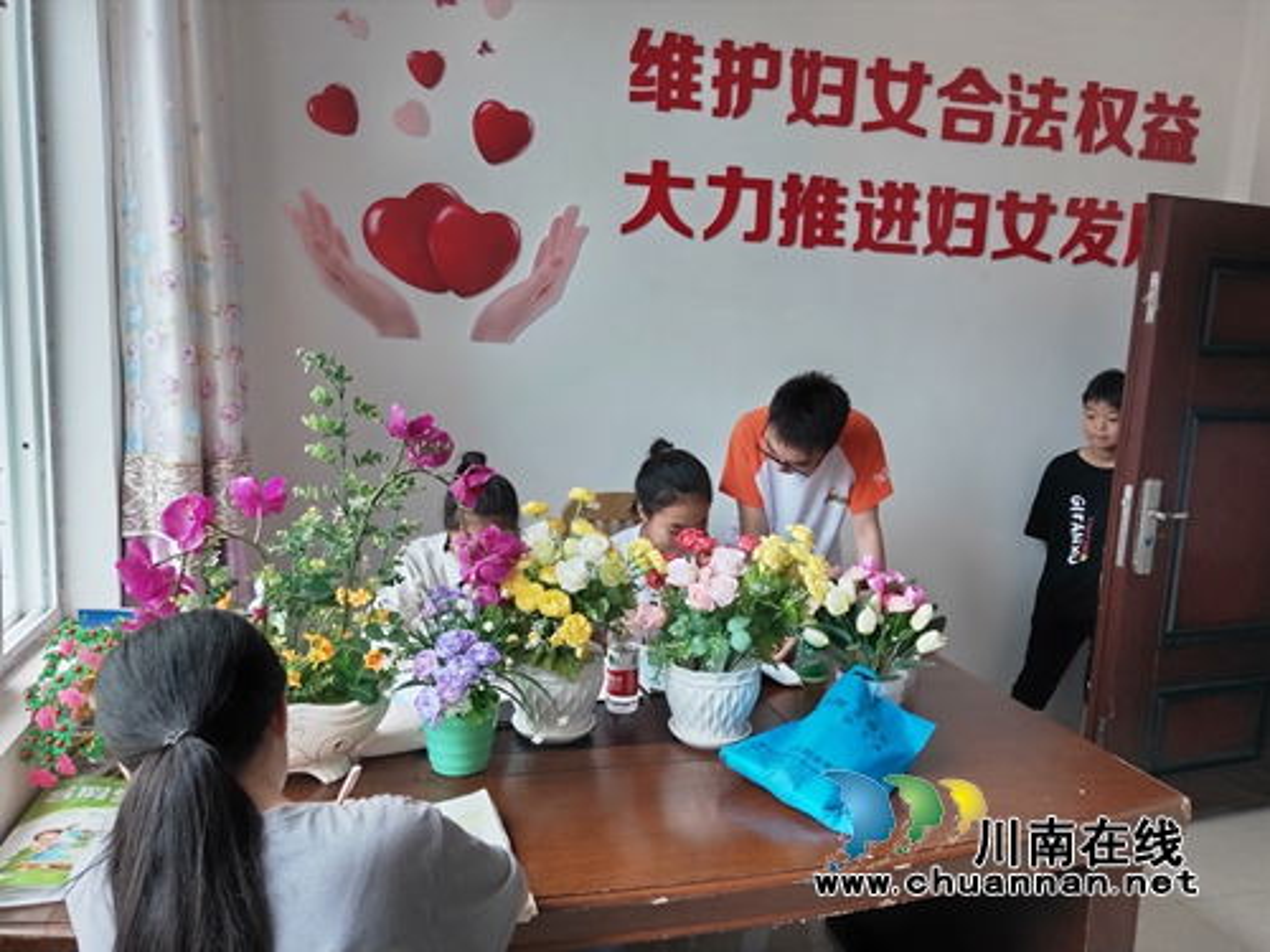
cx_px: 635
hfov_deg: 73.9
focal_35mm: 23
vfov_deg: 58.9
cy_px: 476
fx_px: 844
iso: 148
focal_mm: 3.97
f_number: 1.7
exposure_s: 1/50
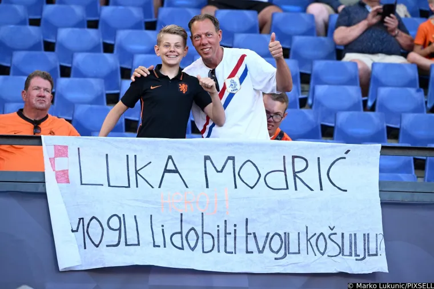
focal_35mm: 200
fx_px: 2410
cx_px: 217
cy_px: 144
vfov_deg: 6.9
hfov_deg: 10.3
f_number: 4
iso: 500
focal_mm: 200
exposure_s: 1/500
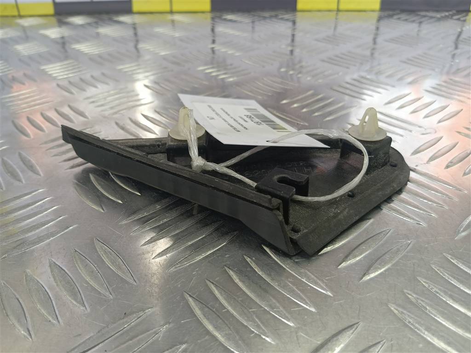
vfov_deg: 51.4
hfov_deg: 65.3
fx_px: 367
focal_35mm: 27
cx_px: 236
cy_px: 176
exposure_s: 1/50
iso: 82
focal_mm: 4.11
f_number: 1.6
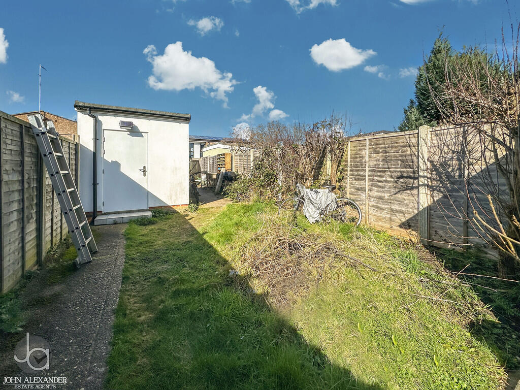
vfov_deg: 85.7
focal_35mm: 14
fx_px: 210
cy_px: 195
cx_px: 260
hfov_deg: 102.1
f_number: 2.2
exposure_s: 1/3000
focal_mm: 2.22
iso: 50
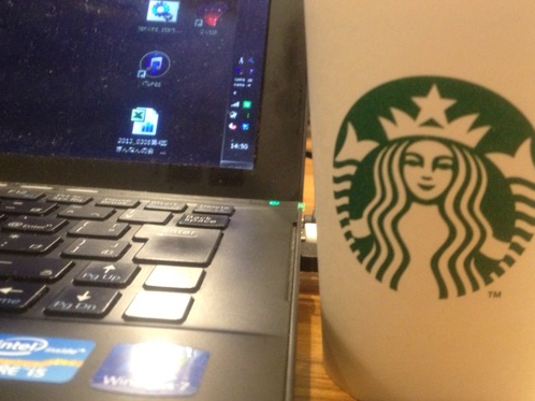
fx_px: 695
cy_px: 187
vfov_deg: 32.1
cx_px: 278
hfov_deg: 42.1
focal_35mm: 45
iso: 400
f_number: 2.4
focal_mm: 4.28
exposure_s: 1/15
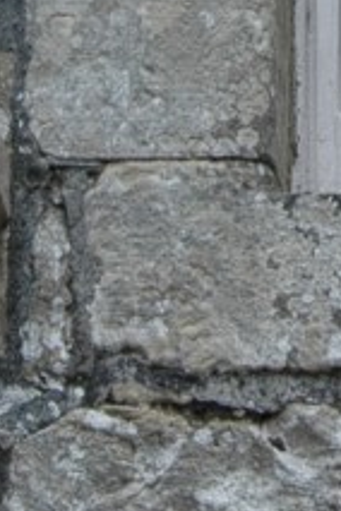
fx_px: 9107
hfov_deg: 2.1
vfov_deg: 3.2
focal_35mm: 641
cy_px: -689
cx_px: 706
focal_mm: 56
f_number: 7.1
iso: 200
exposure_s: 1/200
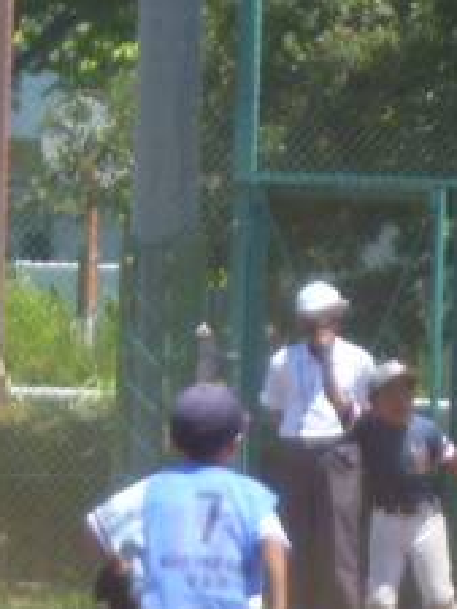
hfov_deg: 2.1
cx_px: 703
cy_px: 474
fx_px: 12170
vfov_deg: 2.9
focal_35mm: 692
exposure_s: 1/125
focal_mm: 22.5
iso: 80
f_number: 5.9
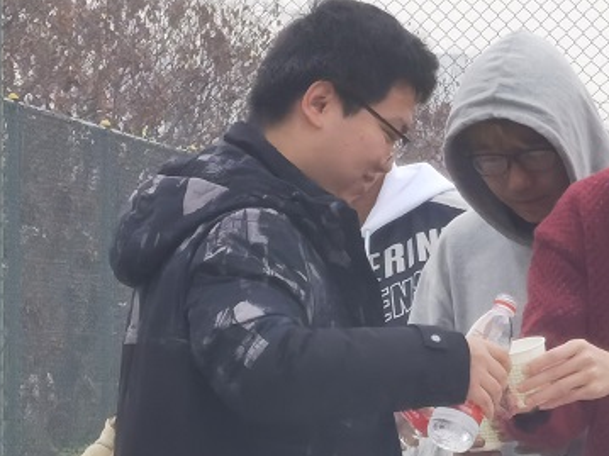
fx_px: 7299
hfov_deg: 4.8
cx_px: 489
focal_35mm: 415
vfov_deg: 3.6
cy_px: 358
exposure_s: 1/376
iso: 50
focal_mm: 7.48
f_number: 2.4
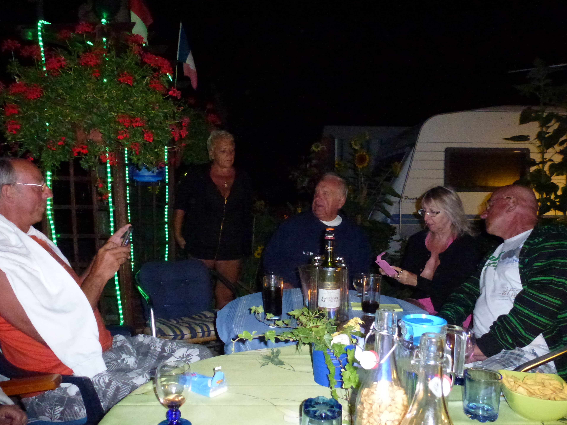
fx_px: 442
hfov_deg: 65.3
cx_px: 270
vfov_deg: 51.3
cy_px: 221
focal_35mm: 27
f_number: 3.3
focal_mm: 4.3
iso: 800
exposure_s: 1/15
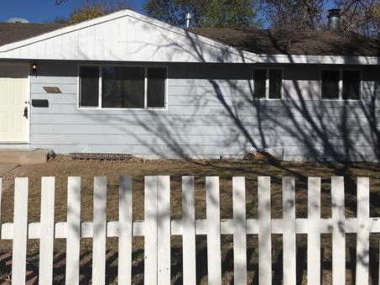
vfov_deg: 34.9
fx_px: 450
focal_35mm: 41
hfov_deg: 45.4
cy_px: 106
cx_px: 142
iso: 25
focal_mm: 4.15
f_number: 2.2
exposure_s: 1/4274
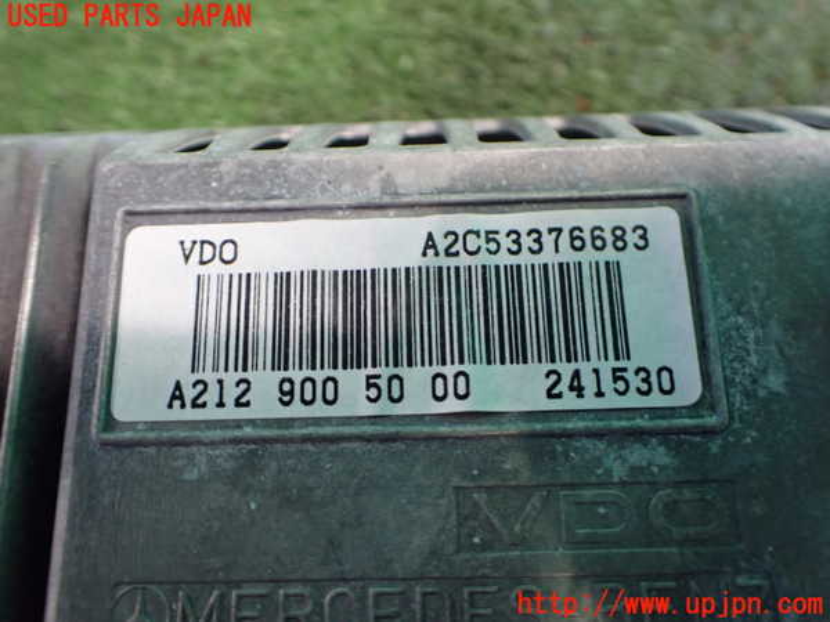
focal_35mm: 30
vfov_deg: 46.8
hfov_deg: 60.0
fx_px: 719
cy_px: 311
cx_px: 415
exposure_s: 1/40
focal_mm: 5.4
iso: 800
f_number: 2.3
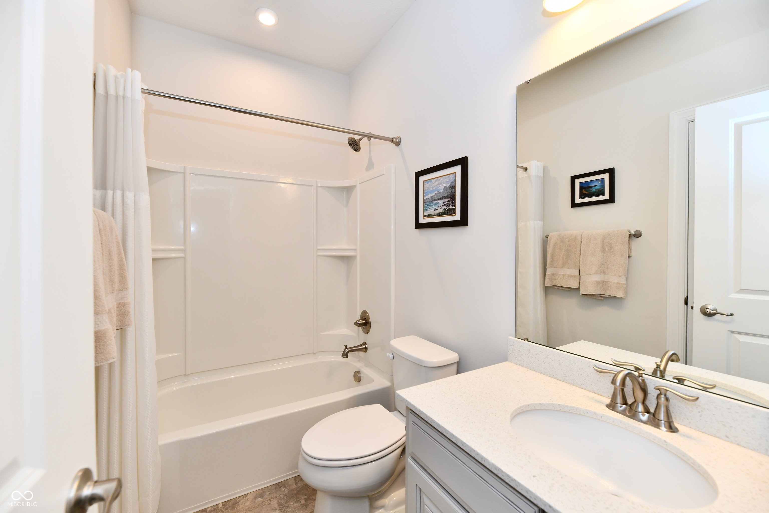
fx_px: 299
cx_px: 384
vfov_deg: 81.2
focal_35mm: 14
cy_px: 256
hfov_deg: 104.3
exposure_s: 1/100
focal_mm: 14
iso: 640
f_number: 6.3
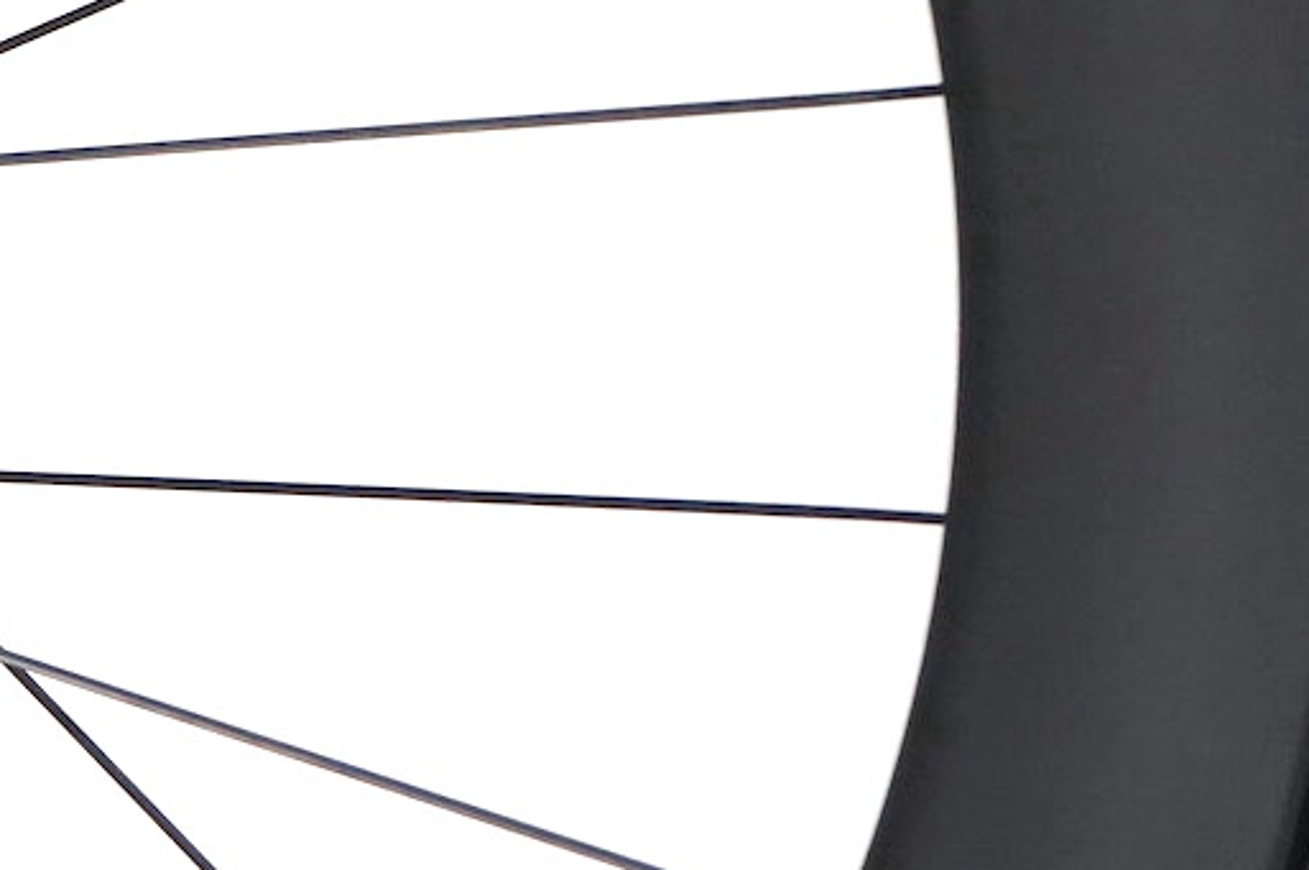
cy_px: 235
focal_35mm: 191
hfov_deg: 10.3
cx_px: -885
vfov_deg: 7.2
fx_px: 6938
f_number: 4.5
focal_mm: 49
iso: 1000
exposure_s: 1/160
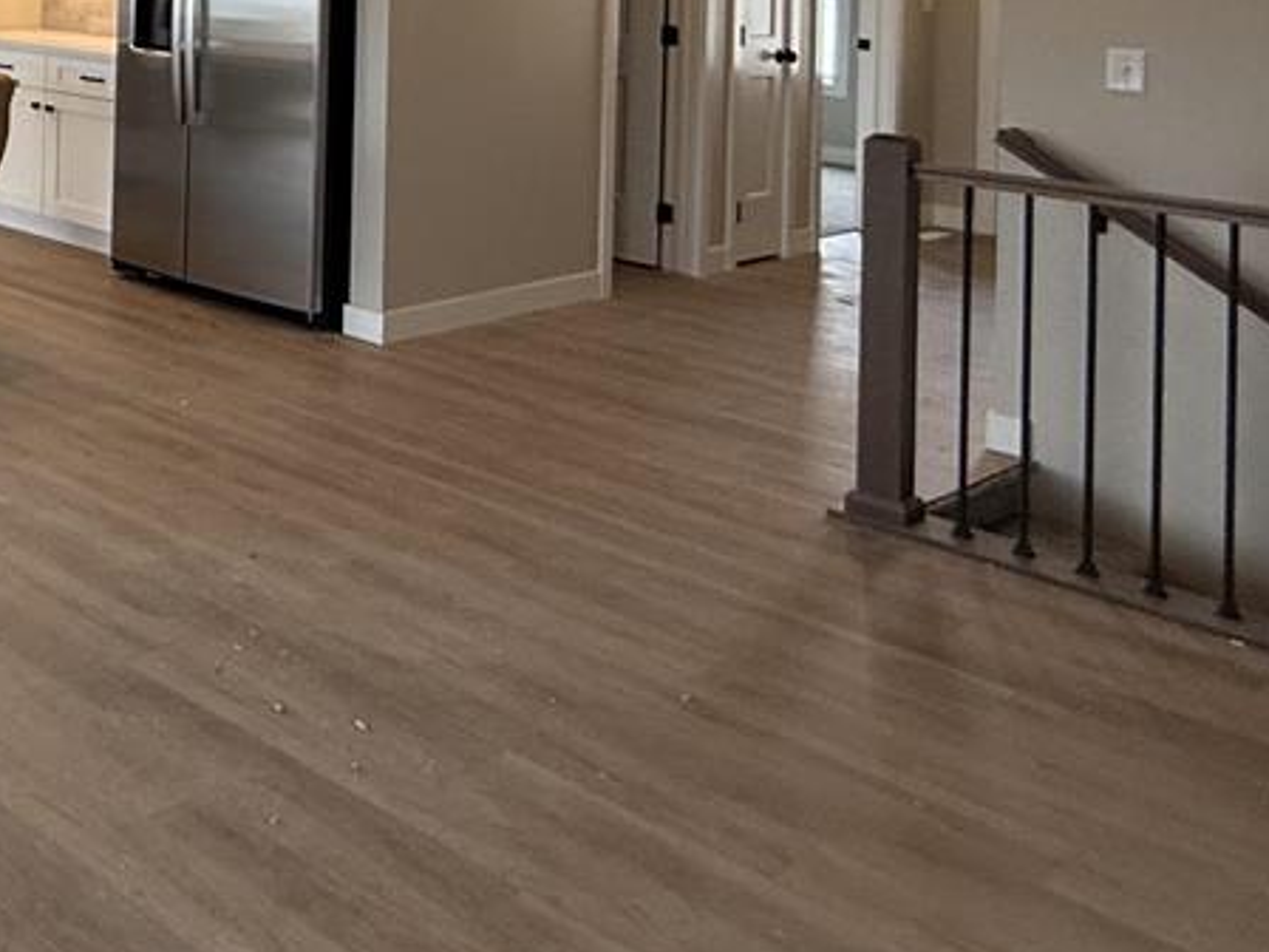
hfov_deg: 32.6
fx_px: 1466
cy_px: -102
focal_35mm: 40
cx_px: -442
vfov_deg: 31.7
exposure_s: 1/120
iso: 100
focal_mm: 2.22
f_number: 2.2
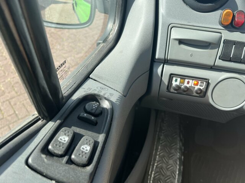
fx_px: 184
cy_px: 92
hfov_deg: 67.3
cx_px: 122
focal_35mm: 26
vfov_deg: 53.1
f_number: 1.5
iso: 50
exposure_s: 1/780
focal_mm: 5.7
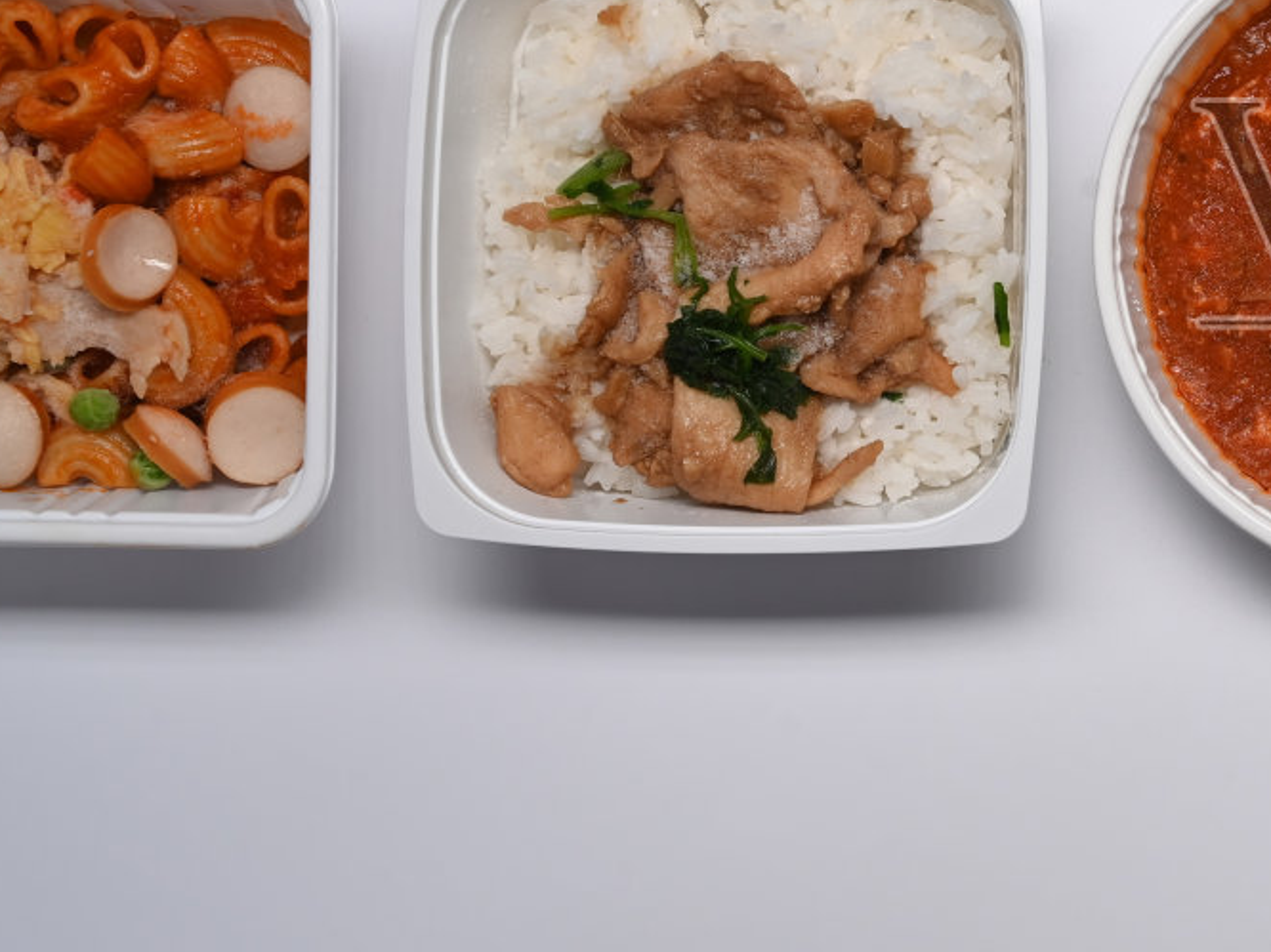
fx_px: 3817
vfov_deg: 14.2
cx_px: 1513
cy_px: 230
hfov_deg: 18.0
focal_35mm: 104
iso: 320
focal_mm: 45
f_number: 11
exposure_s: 1/160
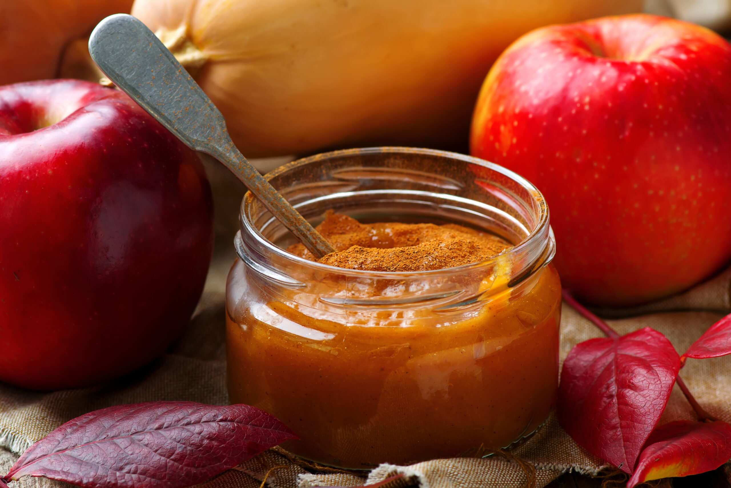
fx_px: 3198
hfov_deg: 13.0
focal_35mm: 158
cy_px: 244
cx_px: 366
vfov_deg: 8.7
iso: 100
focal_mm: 105
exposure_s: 1/125
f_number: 8
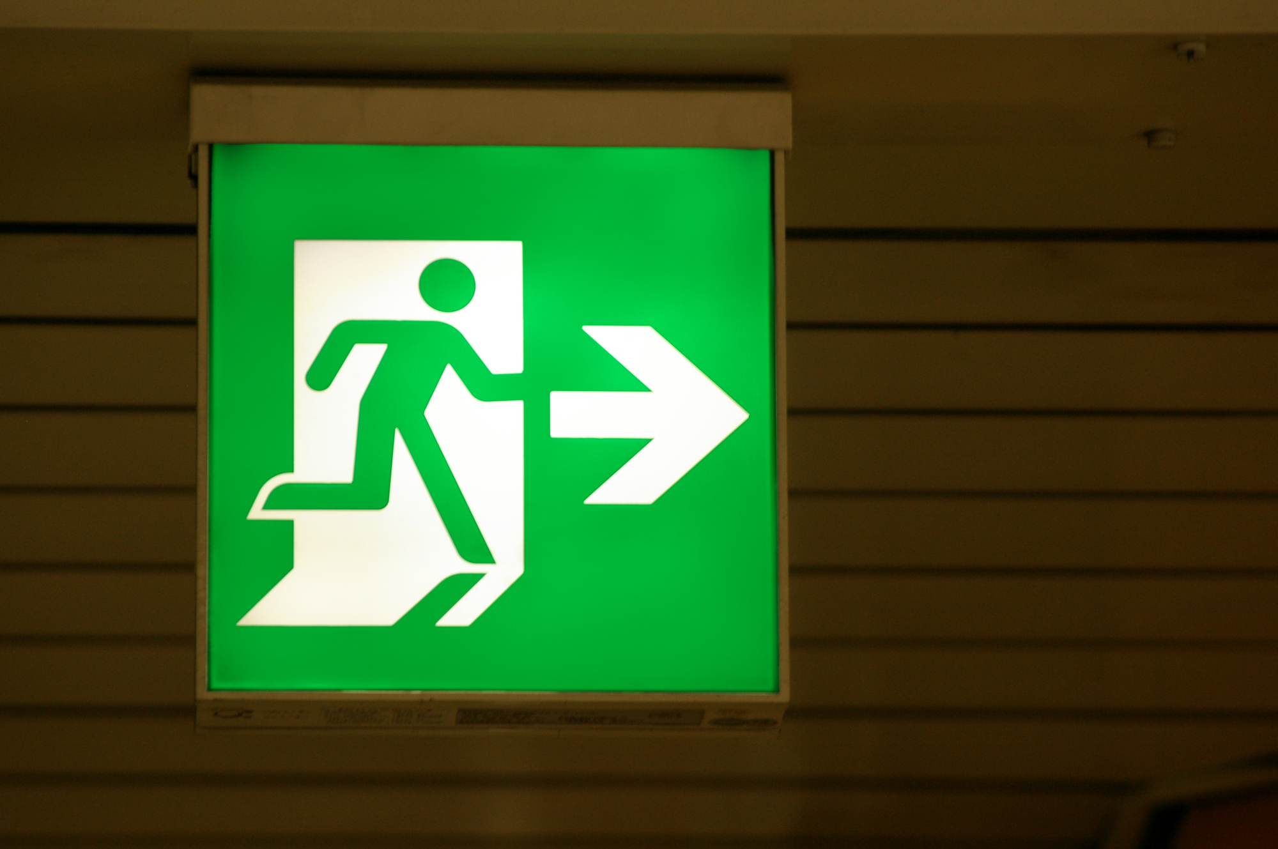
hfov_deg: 6.5
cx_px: 639
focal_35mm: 315
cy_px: 424
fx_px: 11170
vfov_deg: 4.4
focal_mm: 210
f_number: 6.3
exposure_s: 1/20
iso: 400
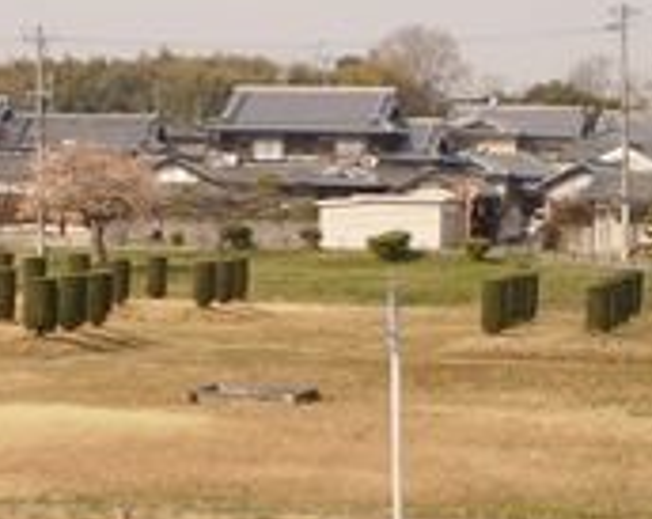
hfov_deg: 14.5
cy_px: 517
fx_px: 2562
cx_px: 277
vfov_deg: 11.5
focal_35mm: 133
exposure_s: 1/640
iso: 64
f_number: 4.6
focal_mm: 6.3
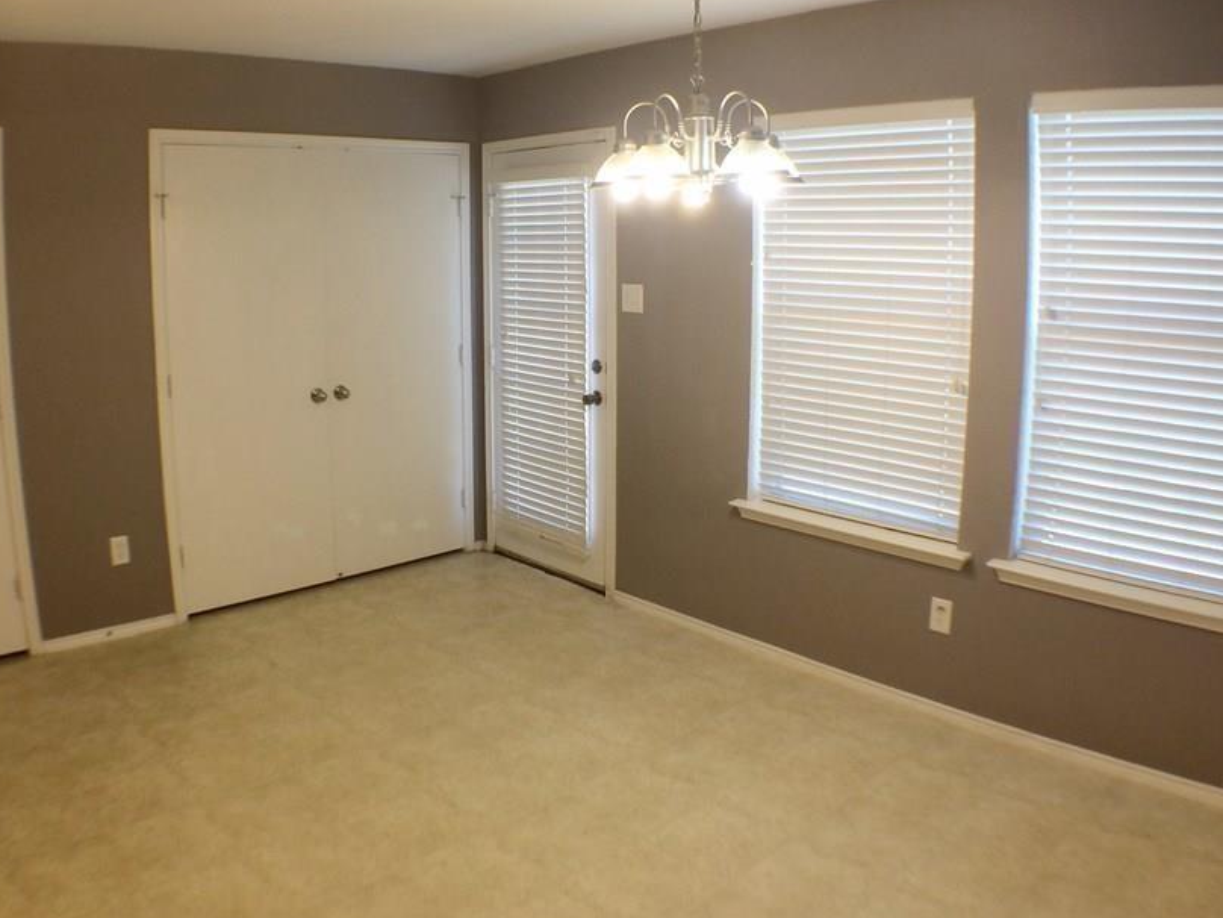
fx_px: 1343
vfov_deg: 37.6
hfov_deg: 48.8
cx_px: 509
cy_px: 374
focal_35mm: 38
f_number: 2.2
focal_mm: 4.12
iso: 50
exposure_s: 1/40
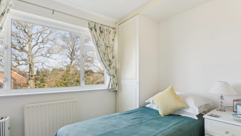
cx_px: 120
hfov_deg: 92.3
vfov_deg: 60.4
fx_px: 116
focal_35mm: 18
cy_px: 78
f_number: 9
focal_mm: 17.1
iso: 250
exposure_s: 1/40
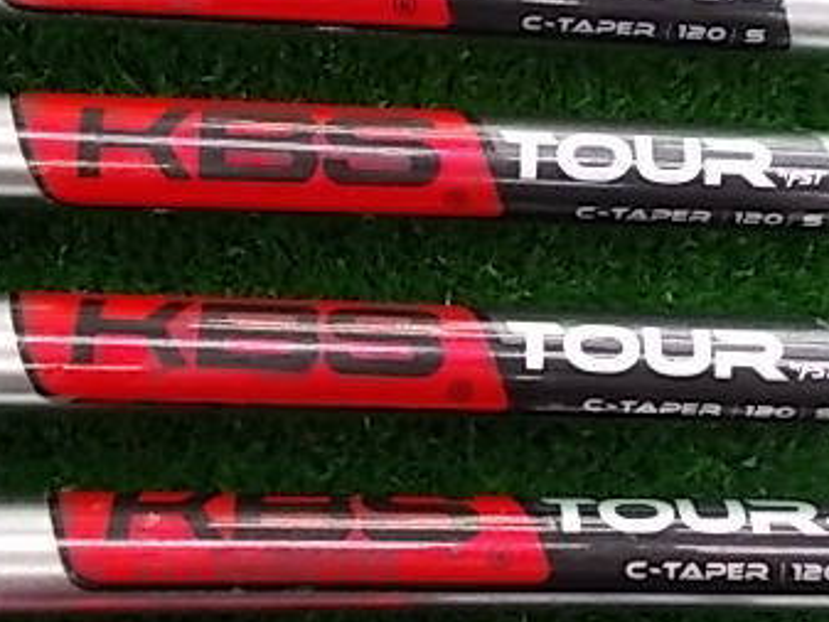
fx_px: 1366
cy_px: 256
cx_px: 458
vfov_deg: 25.6
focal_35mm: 57
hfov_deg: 33.7
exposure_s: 1/25
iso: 160
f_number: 3.4
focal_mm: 5.3
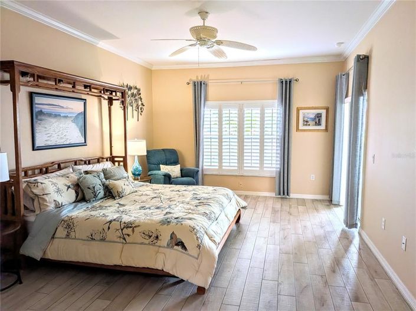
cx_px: 208
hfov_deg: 71.6
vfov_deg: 56.8
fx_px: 288
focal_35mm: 24
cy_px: 156
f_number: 1.7
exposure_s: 1/294
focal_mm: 4.53
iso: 28
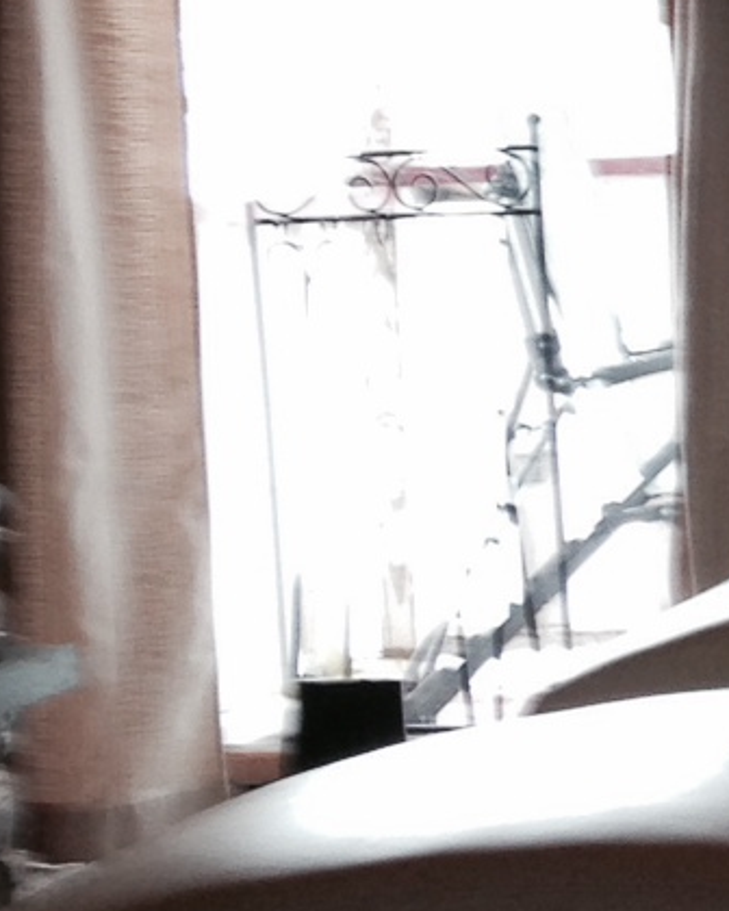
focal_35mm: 157
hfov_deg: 9.2
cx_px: 1451
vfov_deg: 12.2
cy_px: 50
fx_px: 4234
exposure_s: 1/20
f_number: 2.4
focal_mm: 4.12
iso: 64
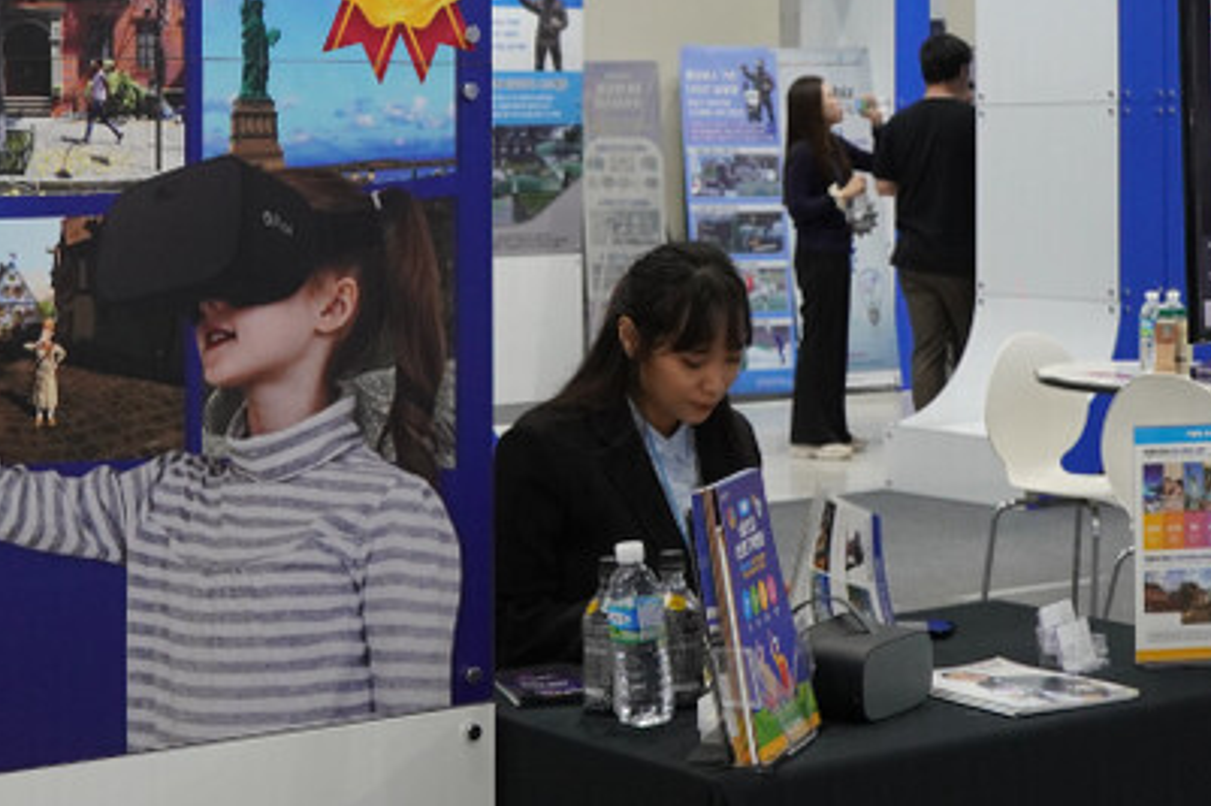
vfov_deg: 17.1
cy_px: 157
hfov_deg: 25.7
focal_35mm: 79
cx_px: 556
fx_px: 2656
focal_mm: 22
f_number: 4
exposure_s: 1/160
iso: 800
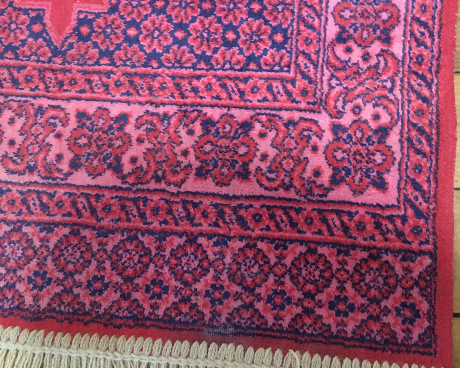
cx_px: 231
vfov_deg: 38.8
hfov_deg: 47.9
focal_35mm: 38
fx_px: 517
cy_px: 128
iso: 400
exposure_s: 1/17
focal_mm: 4.15
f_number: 2.2
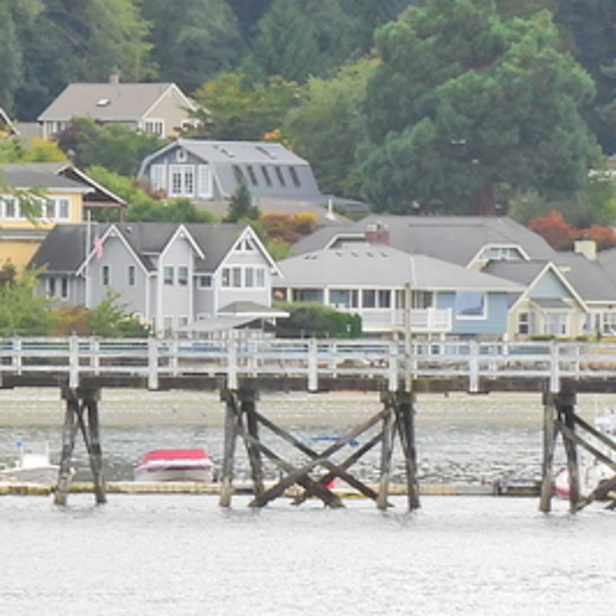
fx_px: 11576
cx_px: -347
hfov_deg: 3.0
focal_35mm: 575
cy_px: -5
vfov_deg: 3.0
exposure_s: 1/50
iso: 100
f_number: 8
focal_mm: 24.1
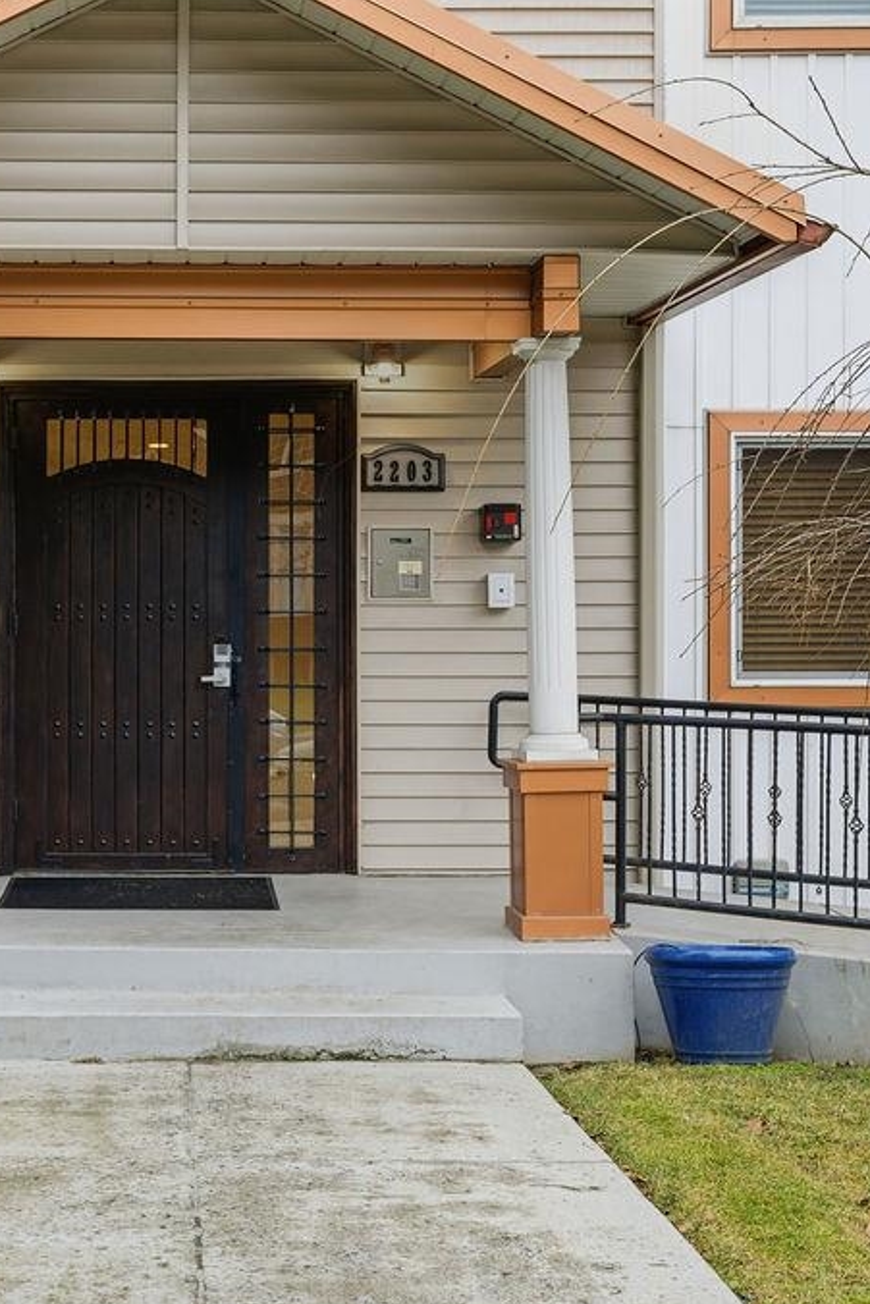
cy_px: 657
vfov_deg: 37.5
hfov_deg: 25.1
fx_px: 1920
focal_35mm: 53
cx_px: 160
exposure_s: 1/50
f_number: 8
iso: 100
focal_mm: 35
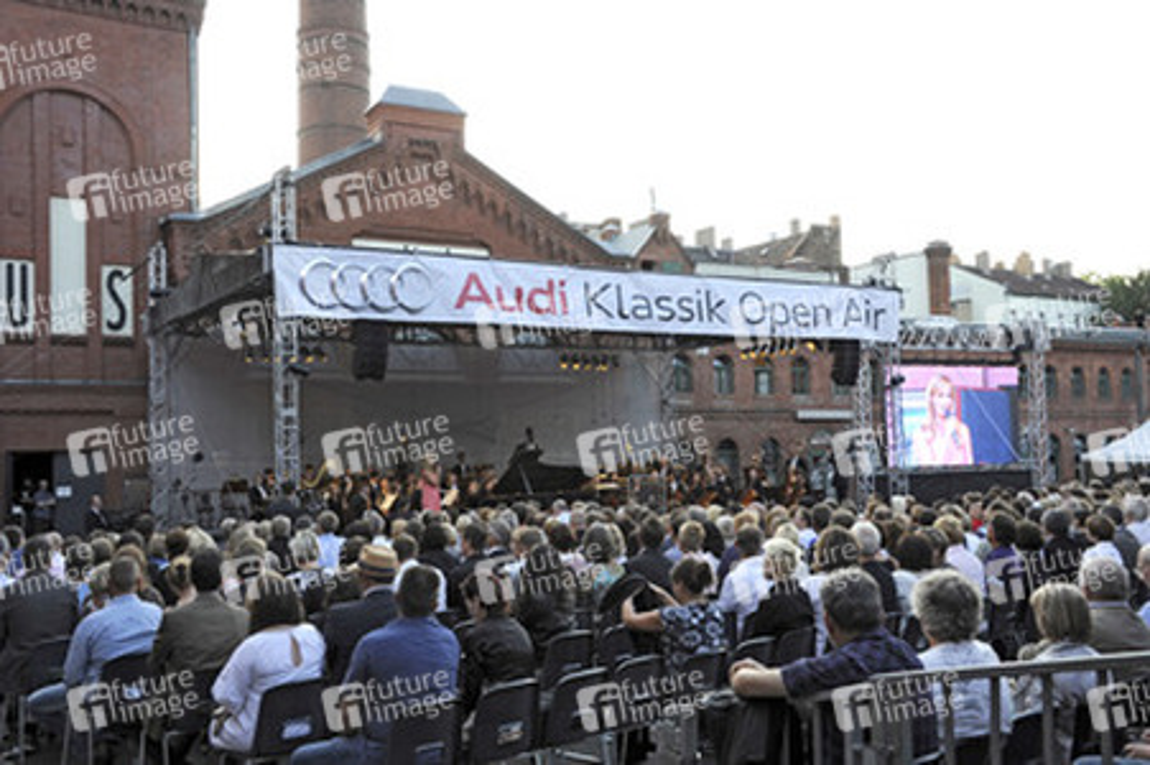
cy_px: 382
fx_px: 1149
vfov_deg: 36.8
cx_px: 575
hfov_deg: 53.2
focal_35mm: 36
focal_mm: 36
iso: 250
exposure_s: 1/50
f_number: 9
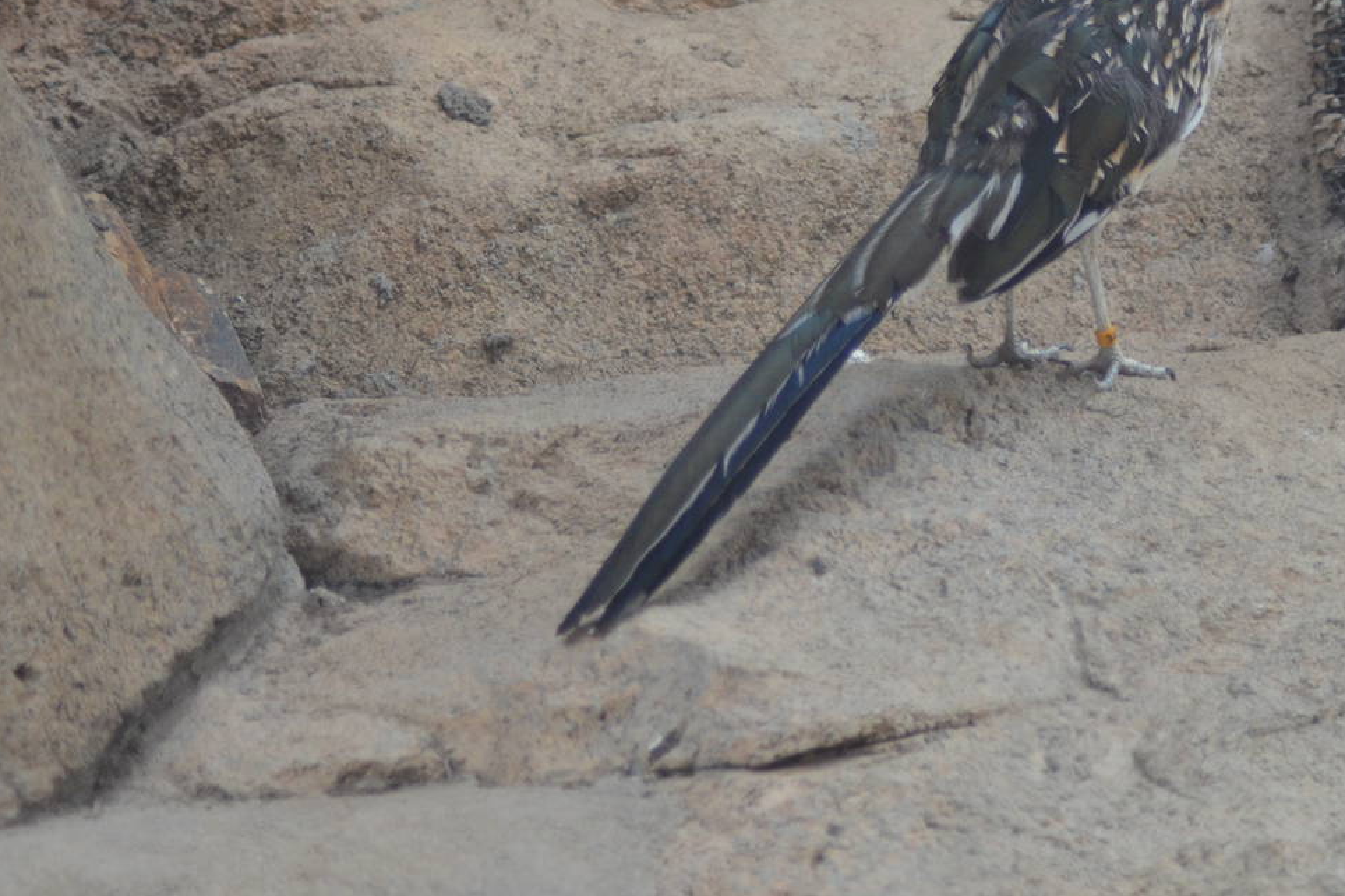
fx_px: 6498
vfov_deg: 7.9
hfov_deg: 11.8
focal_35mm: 174
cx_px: 844
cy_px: 186
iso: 900
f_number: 4
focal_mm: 70
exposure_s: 1/500
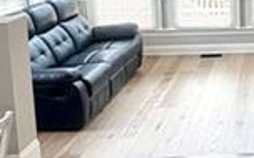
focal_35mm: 75
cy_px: 17
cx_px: 343
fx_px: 519
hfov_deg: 23.7
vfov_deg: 17.1
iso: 125
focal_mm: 2.22
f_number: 2.2
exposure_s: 1/120
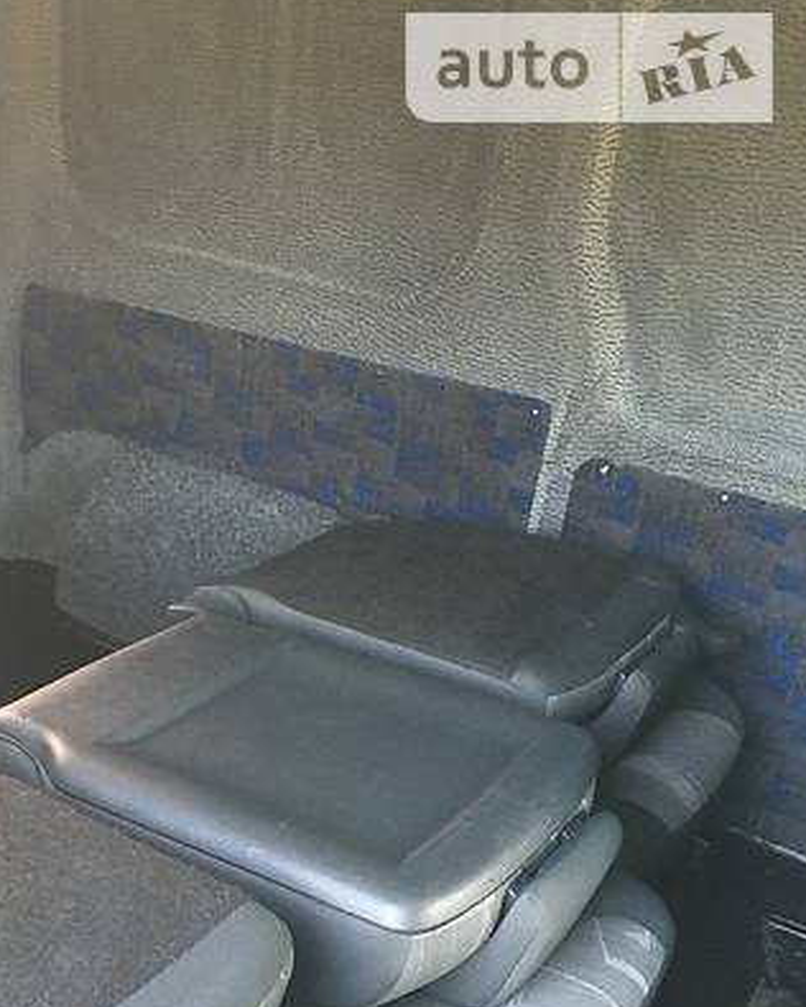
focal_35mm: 43
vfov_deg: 41.7
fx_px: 1282
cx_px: 237
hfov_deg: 34.4
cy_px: 747
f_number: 2.2
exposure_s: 1/33
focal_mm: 4.2
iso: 200
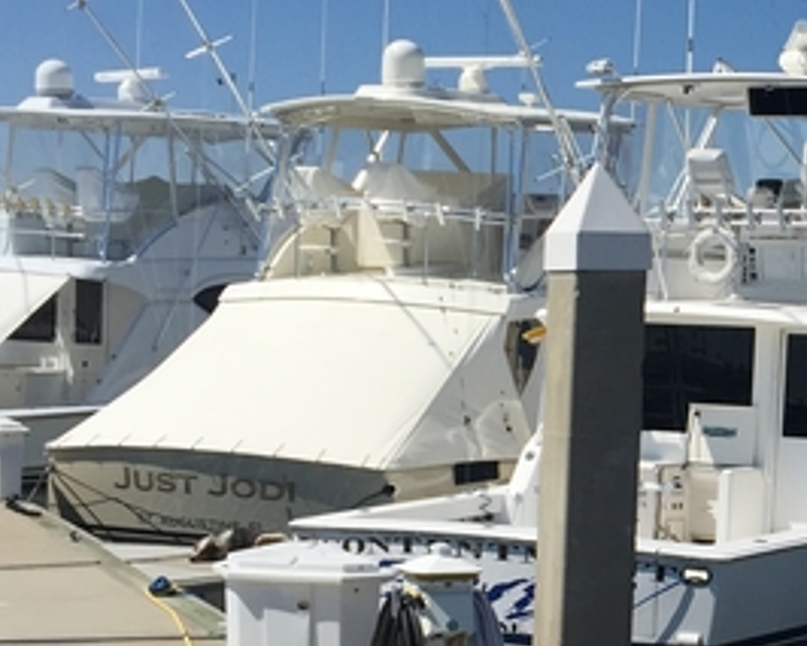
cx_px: 995
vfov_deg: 18.1
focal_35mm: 85
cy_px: 355
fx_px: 2031
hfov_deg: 20.8
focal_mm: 4.15
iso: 32
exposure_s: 1/4405
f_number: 2.2
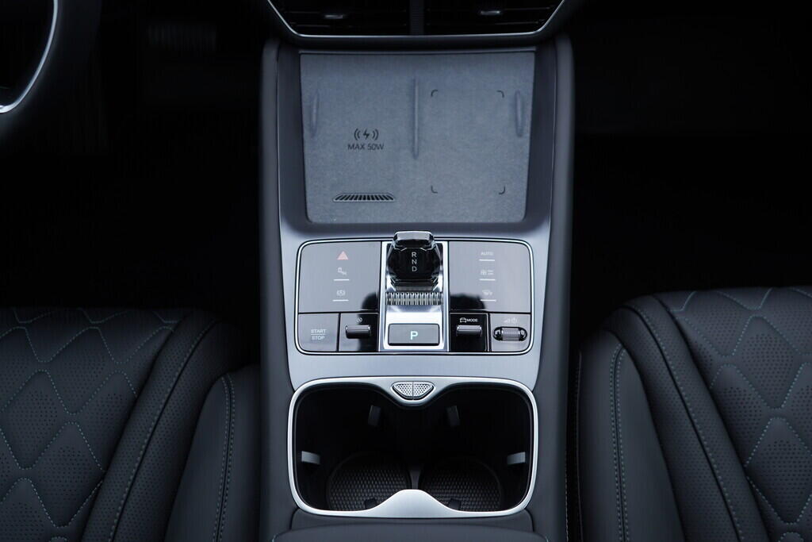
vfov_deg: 36.9
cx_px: 406
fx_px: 812
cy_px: 271
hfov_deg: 53.1
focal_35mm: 36
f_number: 2.8
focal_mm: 24
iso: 125
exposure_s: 1/40
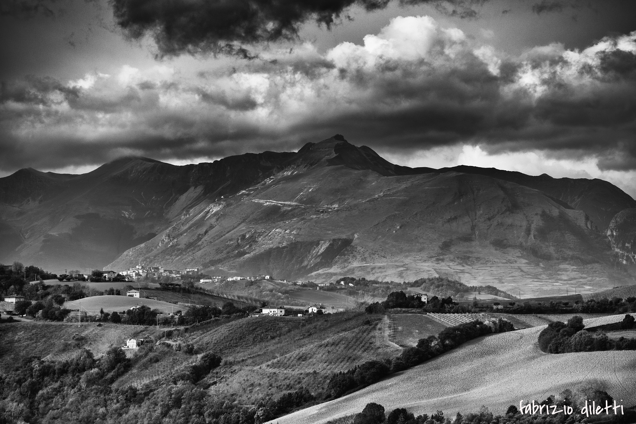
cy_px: 212
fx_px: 5302
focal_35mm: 300
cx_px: 318
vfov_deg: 4.6
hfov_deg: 6.9
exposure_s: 1/2000
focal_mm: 300
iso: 200
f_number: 5.6
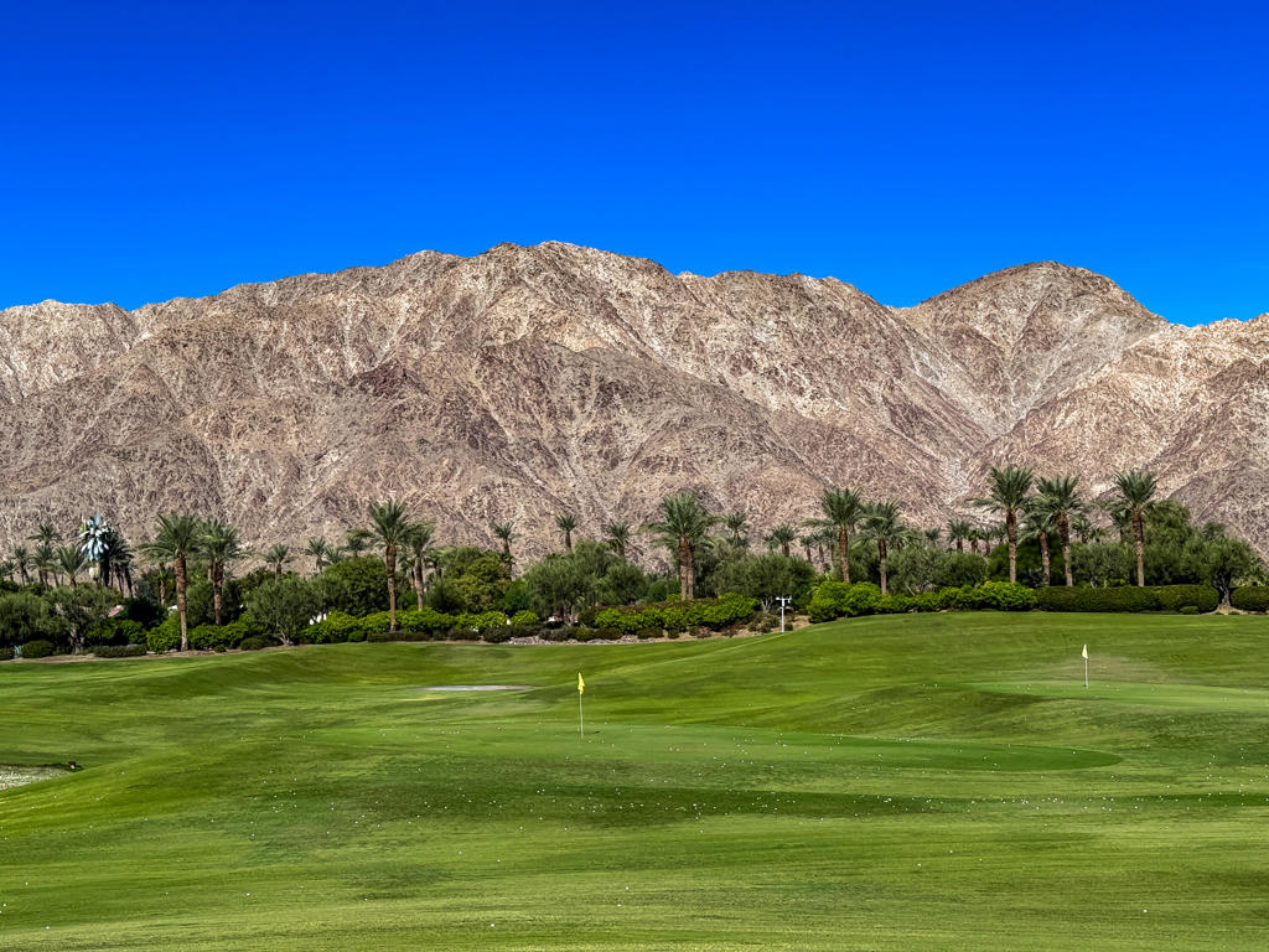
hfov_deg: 39.7
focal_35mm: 48
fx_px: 1760
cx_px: 634
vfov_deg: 30.3
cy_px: 476
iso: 64
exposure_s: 1/6400
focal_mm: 6.76
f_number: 1.8
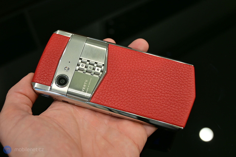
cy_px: 78
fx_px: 256
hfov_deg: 49.6
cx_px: 118
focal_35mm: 39
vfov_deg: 34.2
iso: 250
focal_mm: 26
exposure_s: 1/40
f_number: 4.5
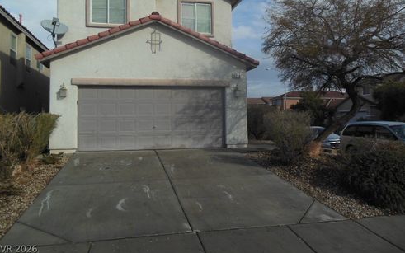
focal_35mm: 27
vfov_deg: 45.8
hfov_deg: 68.4
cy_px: 101
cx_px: 200
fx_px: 298
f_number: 6.4
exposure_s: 1/640
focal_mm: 4.5
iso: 125
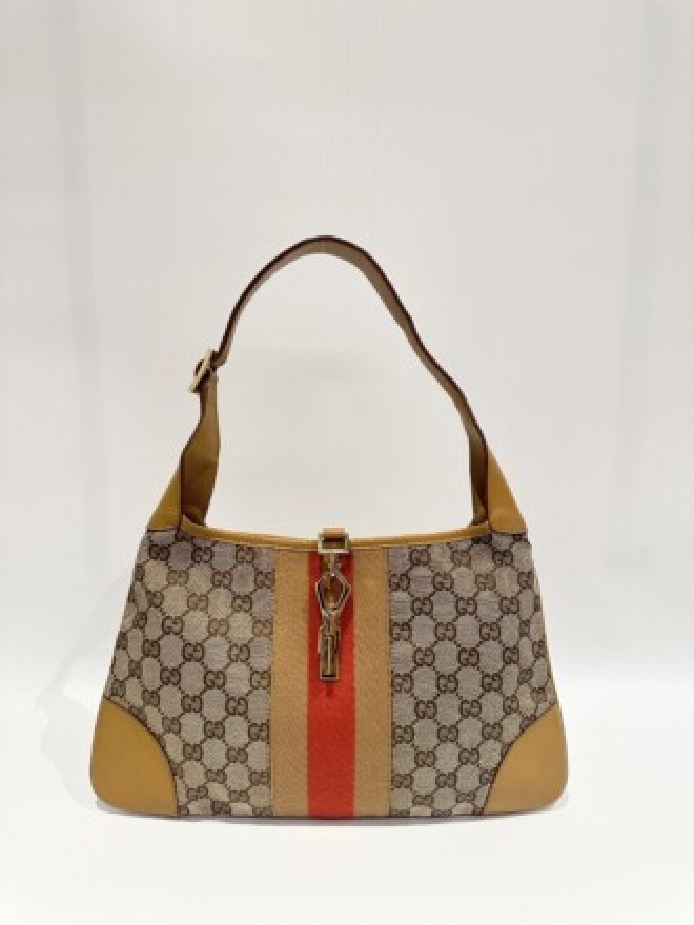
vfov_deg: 71.6
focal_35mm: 24
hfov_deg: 56.8
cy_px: 462
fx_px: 642
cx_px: 347
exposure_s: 1/100
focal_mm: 6.86
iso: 200
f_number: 1.78
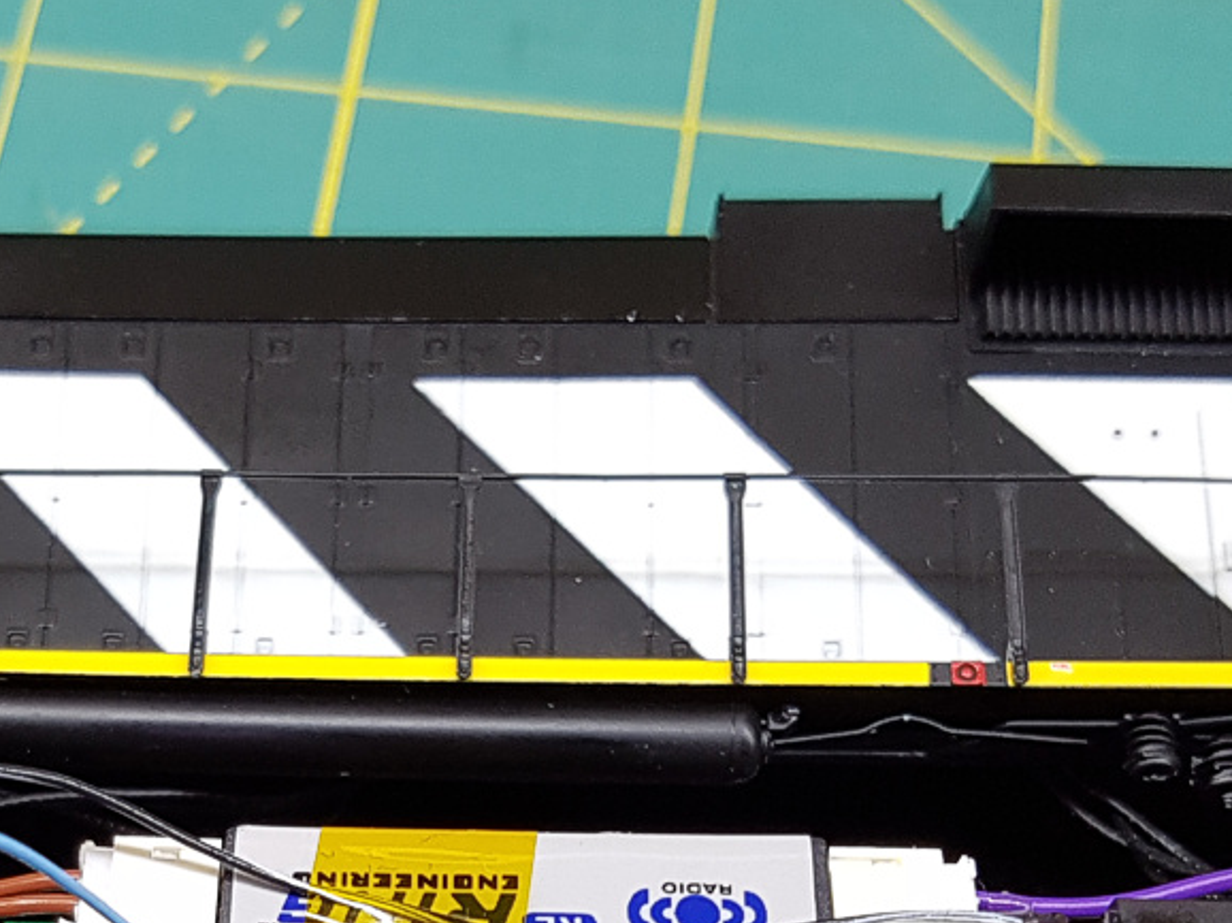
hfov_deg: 26.7
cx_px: 324
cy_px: 1102
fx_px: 2561
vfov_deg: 19.3
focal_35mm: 72
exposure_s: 1/60
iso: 125
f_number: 1.7
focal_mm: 4.2
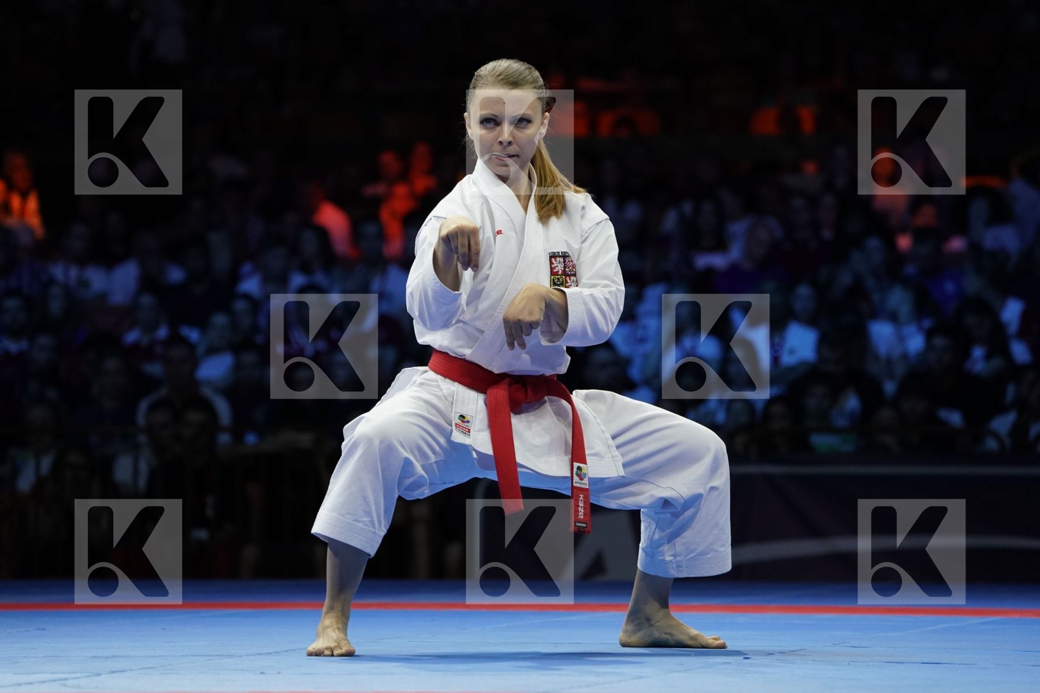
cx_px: 520
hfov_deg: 10.3
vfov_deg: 6.9
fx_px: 5777
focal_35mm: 200
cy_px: 346
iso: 2500
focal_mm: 200
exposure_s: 1/500
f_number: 5.6
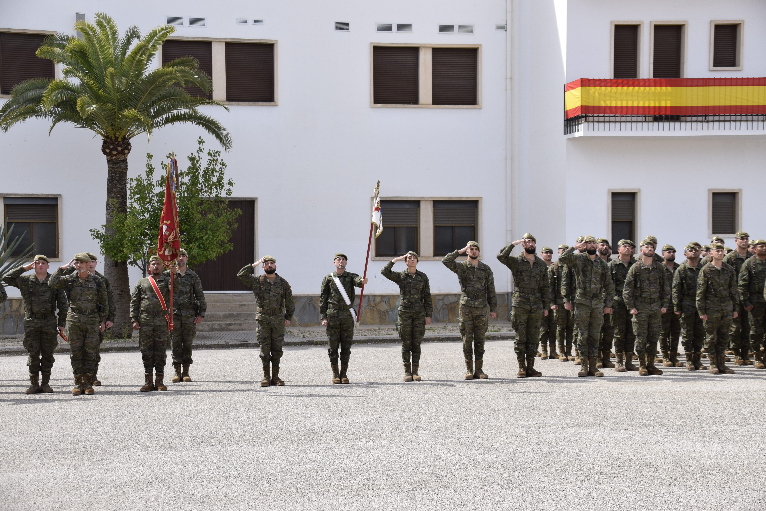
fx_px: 1660
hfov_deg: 26.0
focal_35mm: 78
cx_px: 383
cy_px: 256
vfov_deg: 17.5
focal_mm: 52
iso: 200
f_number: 9
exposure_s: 1/400
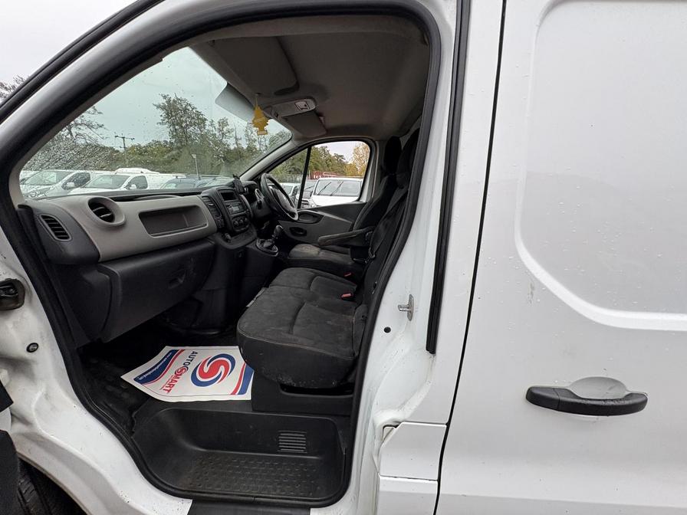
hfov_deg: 102.1
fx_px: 278
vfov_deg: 85.7
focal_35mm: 14
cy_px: 258
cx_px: 344
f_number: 2.2
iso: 64
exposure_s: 1/99
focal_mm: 2.22
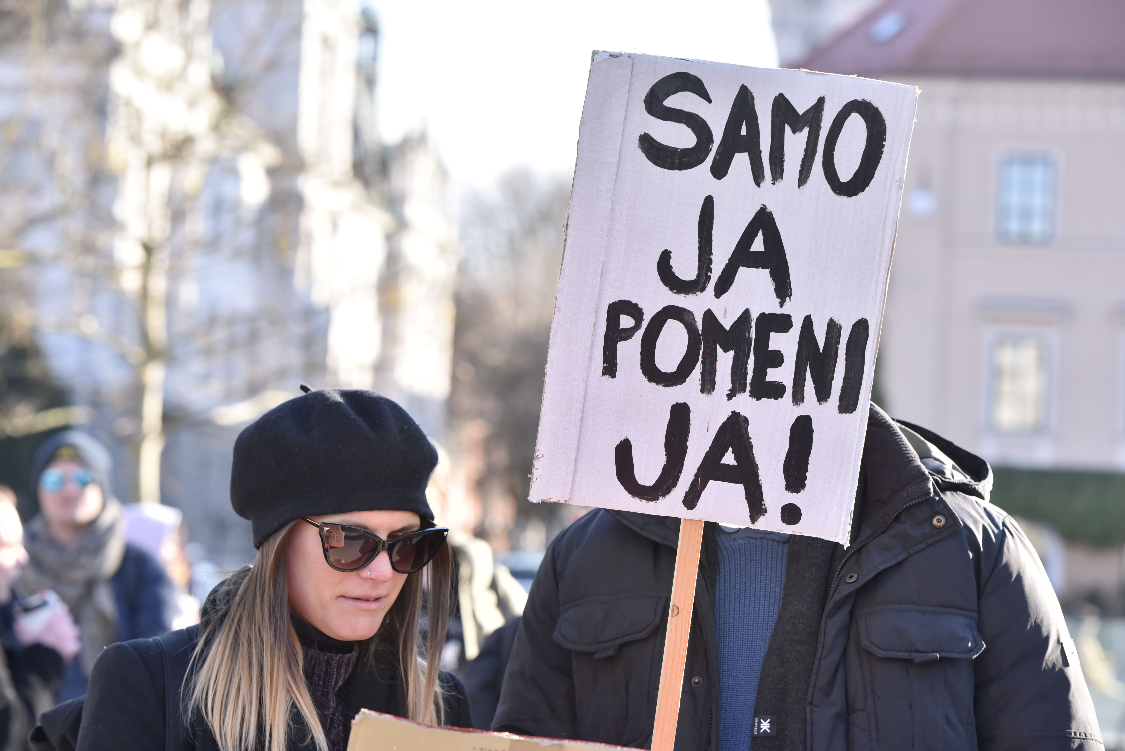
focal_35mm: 116
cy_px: 376
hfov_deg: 17.6
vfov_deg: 11.8
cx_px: 562
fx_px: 3626
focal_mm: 116
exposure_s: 1/400
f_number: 5.6
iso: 500
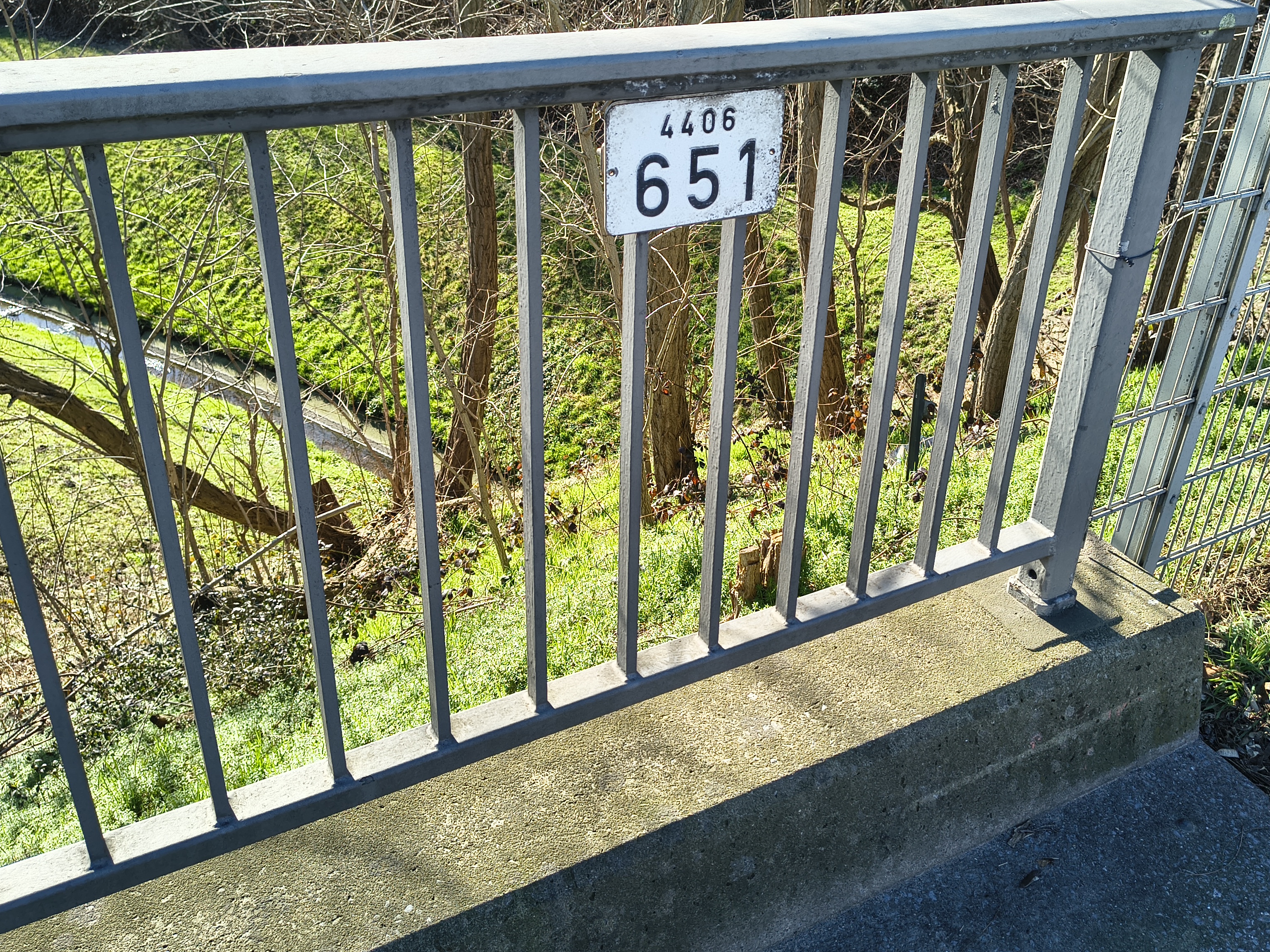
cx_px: 676
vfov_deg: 43.9
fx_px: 1174
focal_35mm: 32
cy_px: 366
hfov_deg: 56.8
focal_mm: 5.56
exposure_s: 1/566
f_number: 1.8
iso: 100
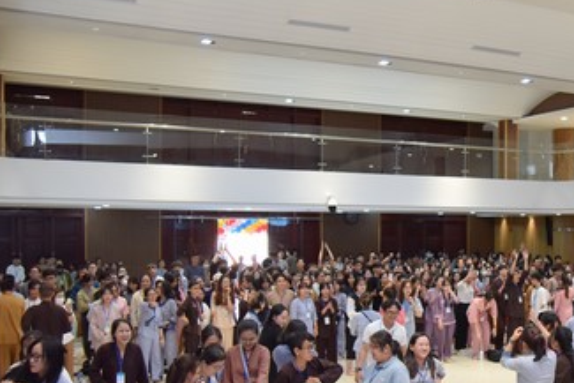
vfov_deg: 28.0
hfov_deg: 38.6
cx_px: 503
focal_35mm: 48
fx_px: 766
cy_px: 247
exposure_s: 1/200
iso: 1250
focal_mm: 24
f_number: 4
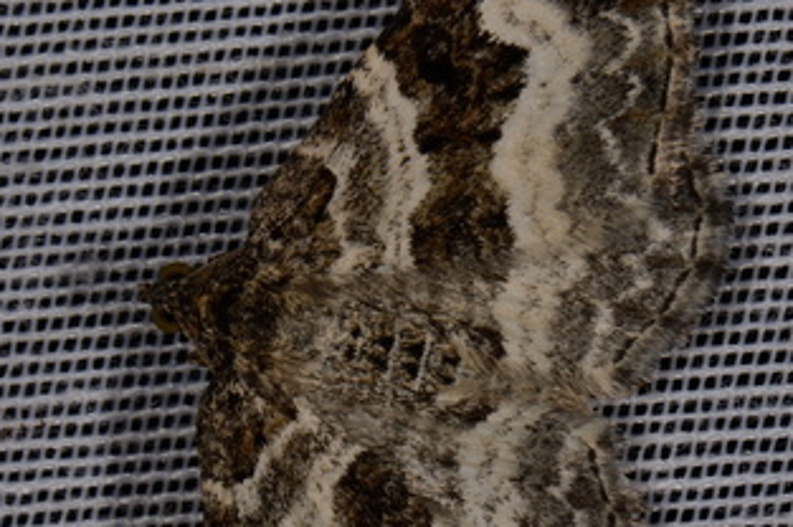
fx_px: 7091
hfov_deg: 6.4
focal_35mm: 322
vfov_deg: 4.3
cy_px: 329
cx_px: 484
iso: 100
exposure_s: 1/60
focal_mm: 85
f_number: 25
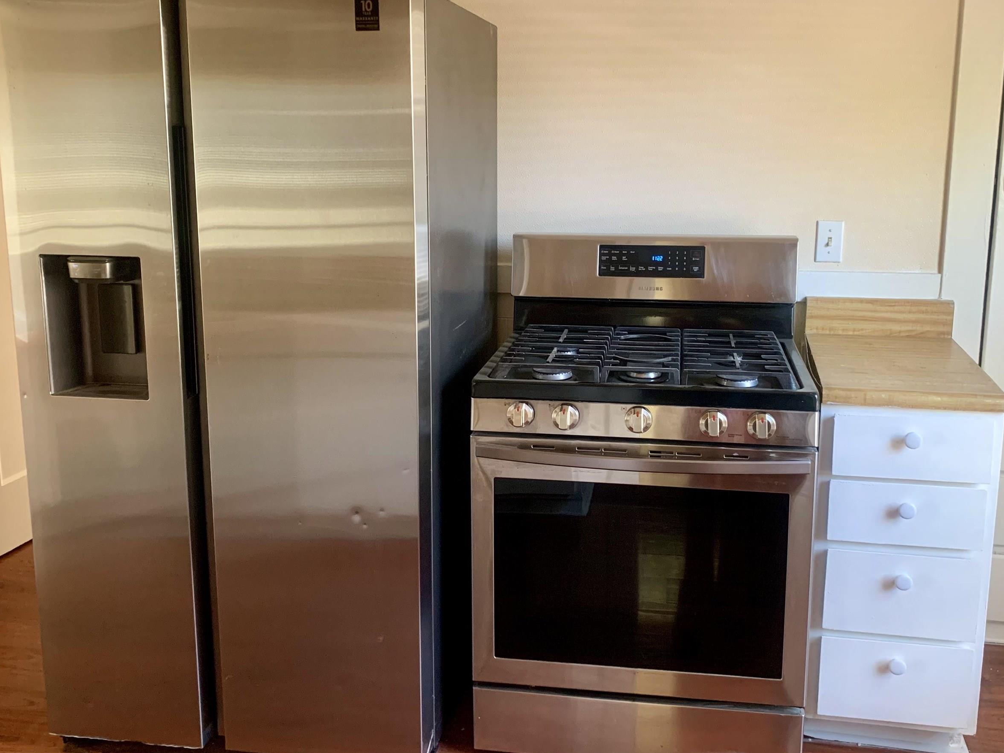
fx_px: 986
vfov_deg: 41.6
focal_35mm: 34
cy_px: 307
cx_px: 547
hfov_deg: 53.9
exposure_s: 1/60
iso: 250
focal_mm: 4.25
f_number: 1.8
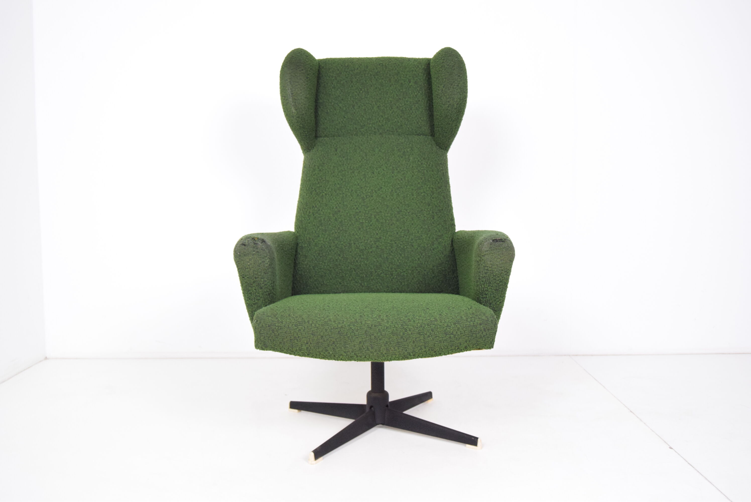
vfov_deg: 36.9
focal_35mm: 36
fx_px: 752
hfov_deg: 53.1
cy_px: 251
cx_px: 376
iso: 1600
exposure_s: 1/100
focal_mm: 24
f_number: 5
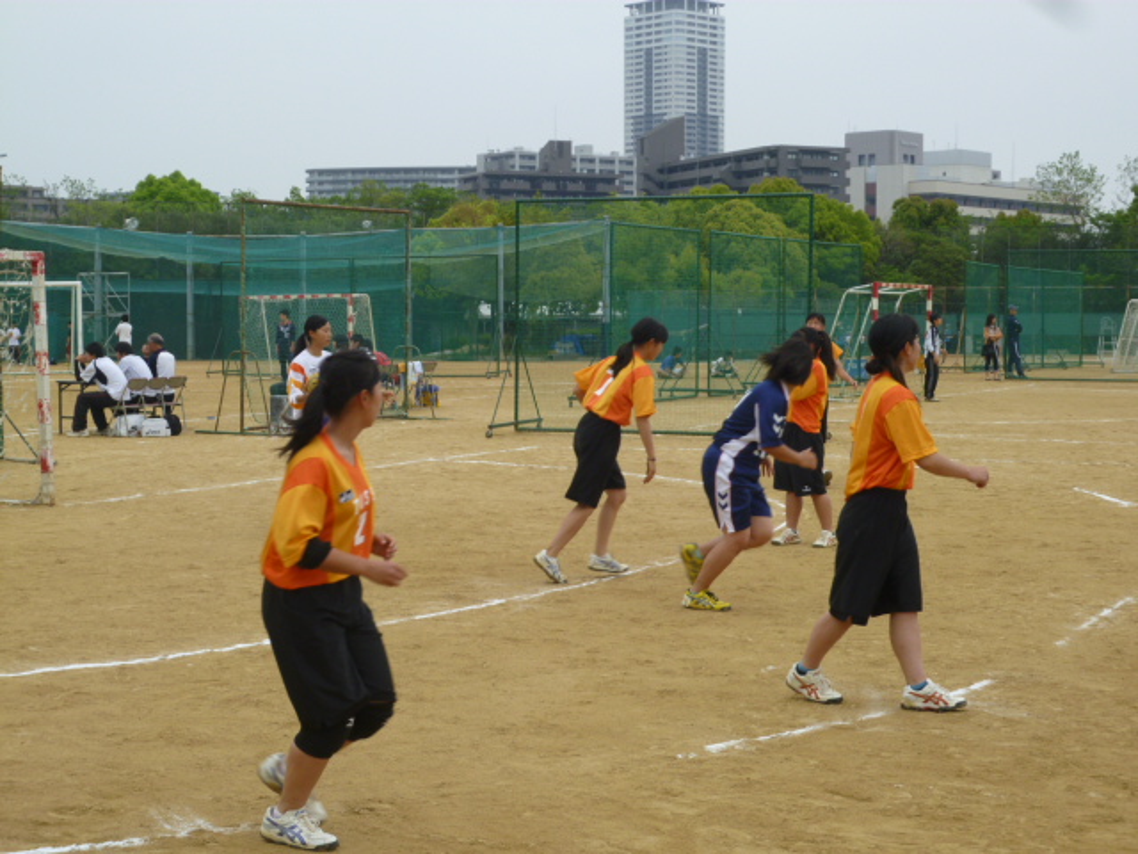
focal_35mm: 65
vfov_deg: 22.6
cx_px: 569
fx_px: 2137
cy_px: 427
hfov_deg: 29.8
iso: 80
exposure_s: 1/200
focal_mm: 11.6
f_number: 4.8
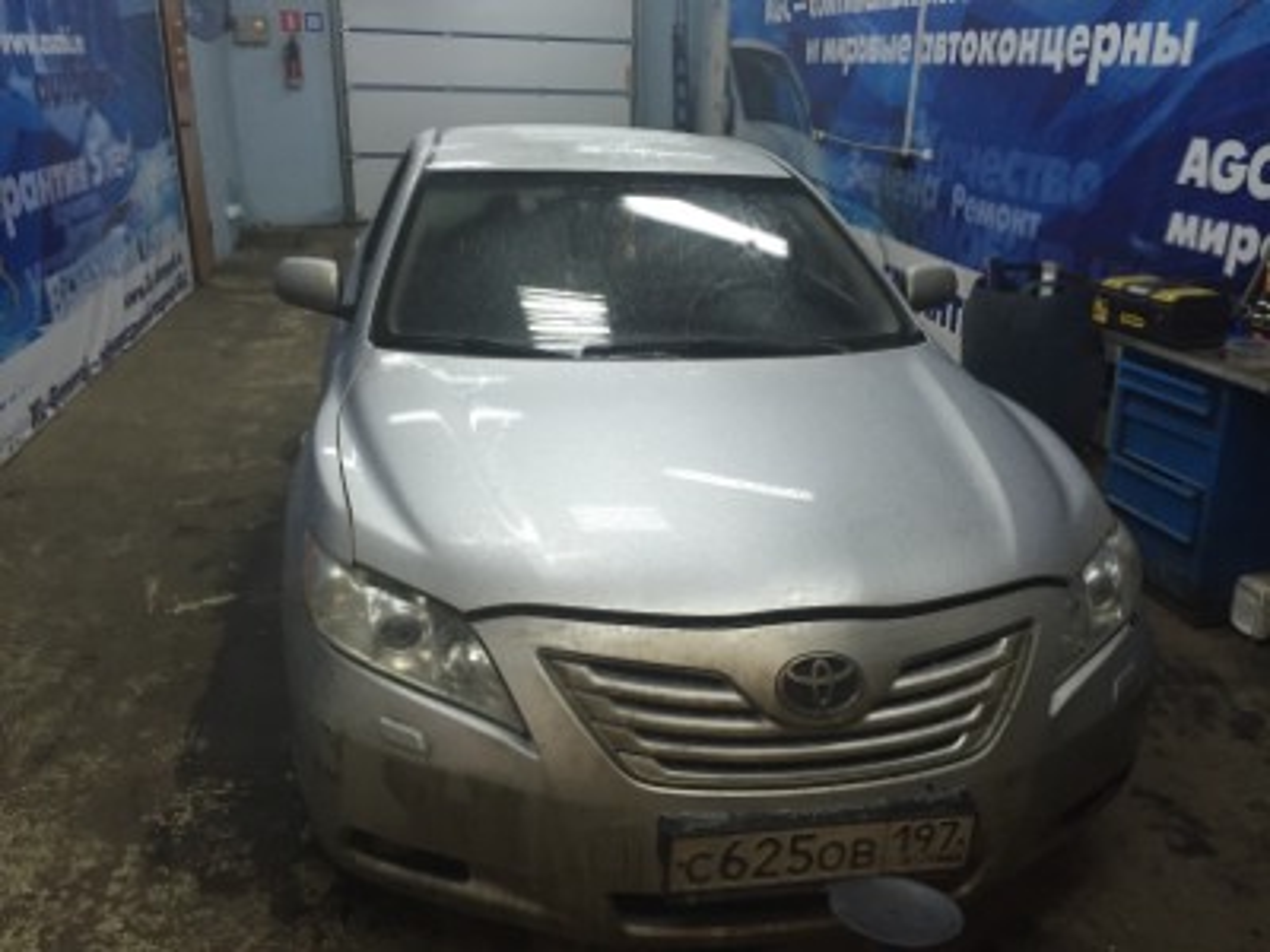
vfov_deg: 48.2
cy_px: 476
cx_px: 635
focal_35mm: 29
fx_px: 1064
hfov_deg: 61.7
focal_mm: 4.15
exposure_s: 1/33
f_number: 2.2
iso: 80
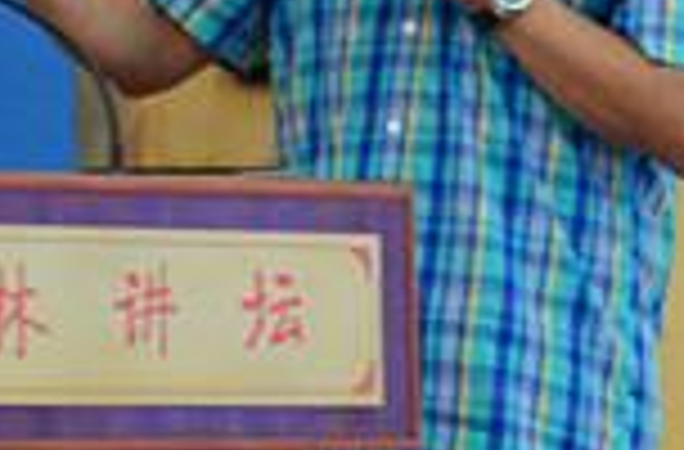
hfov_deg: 4.0
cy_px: -50
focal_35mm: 519
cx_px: 216
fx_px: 9814
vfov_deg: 2.6
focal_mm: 105
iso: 1000
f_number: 5.6
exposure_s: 1/13
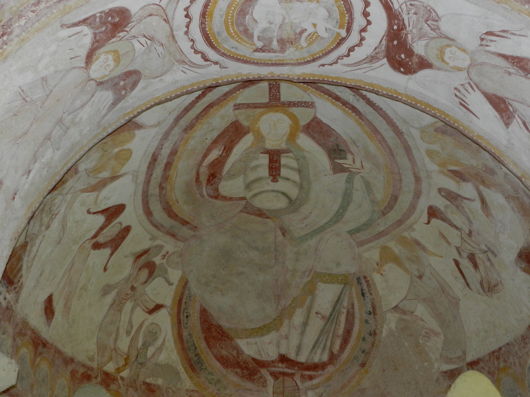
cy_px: 183
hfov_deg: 45.8
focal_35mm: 41
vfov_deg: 35.1
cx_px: 263
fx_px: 628
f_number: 4
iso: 200
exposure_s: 1/30
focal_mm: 6.7
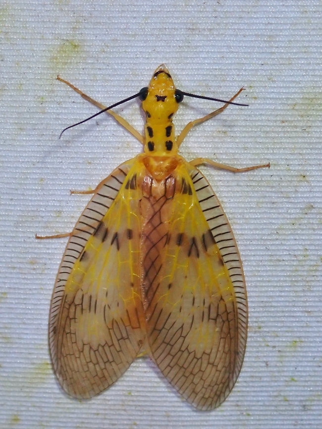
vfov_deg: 19.6
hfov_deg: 14.8
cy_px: 214
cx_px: 161
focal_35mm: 100
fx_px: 1240
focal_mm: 18
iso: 200
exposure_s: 1/200
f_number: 6.3
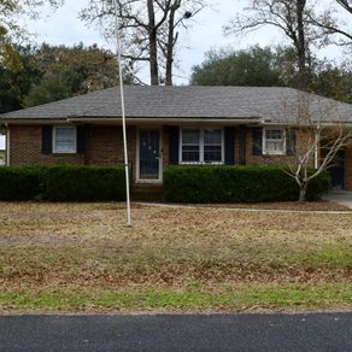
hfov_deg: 35.2
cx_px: 213
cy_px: 159
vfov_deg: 35.3
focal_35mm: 48
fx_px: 552
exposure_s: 1/400
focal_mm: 22
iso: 800
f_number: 10
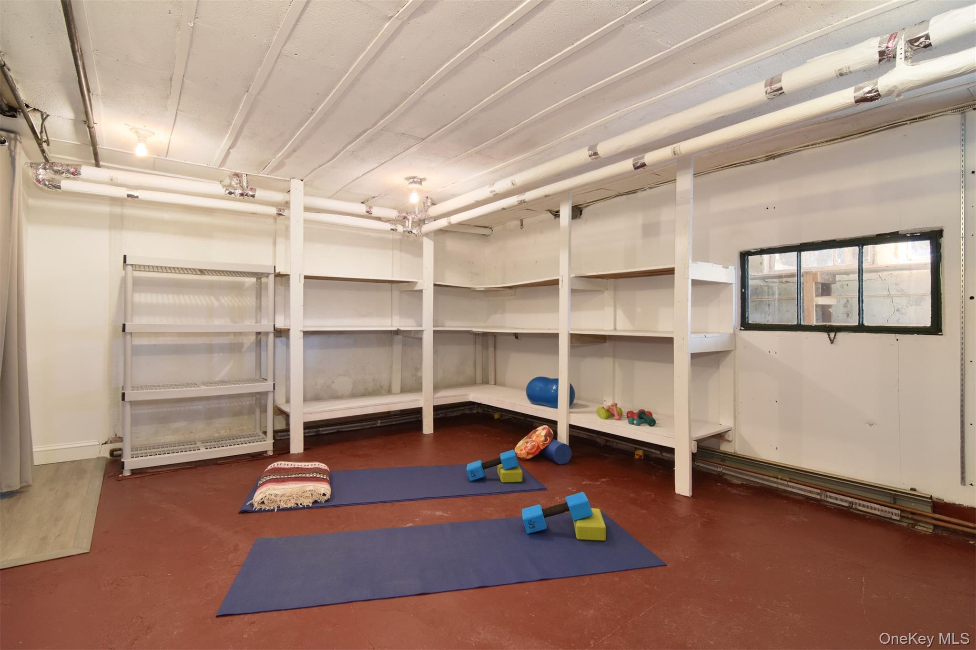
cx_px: 488
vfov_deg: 72.0
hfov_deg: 95.0
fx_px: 447
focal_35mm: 16
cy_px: 325
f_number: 11
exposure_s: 1/30
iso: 640
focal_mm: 11
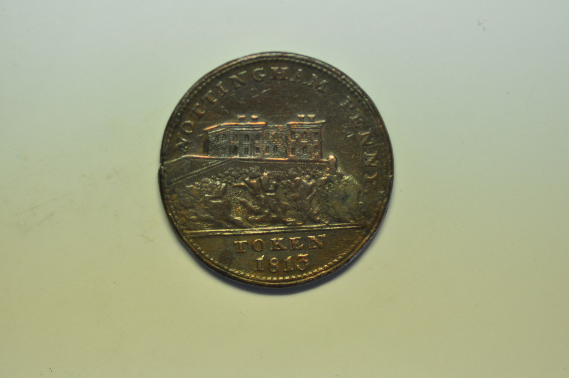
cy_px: 189
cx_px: 284
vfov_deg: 15.2
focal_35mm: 90
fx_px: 1421
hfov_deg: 22.6
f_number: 4
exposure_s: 1/250
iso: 640
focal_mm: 60
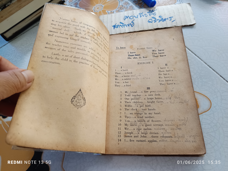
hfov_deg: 71.6
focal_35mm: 24
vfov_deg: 56.8
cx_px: 114
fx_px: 158
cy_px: 86
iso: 427
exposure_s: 1/50
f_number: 1.7
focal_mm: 5.31
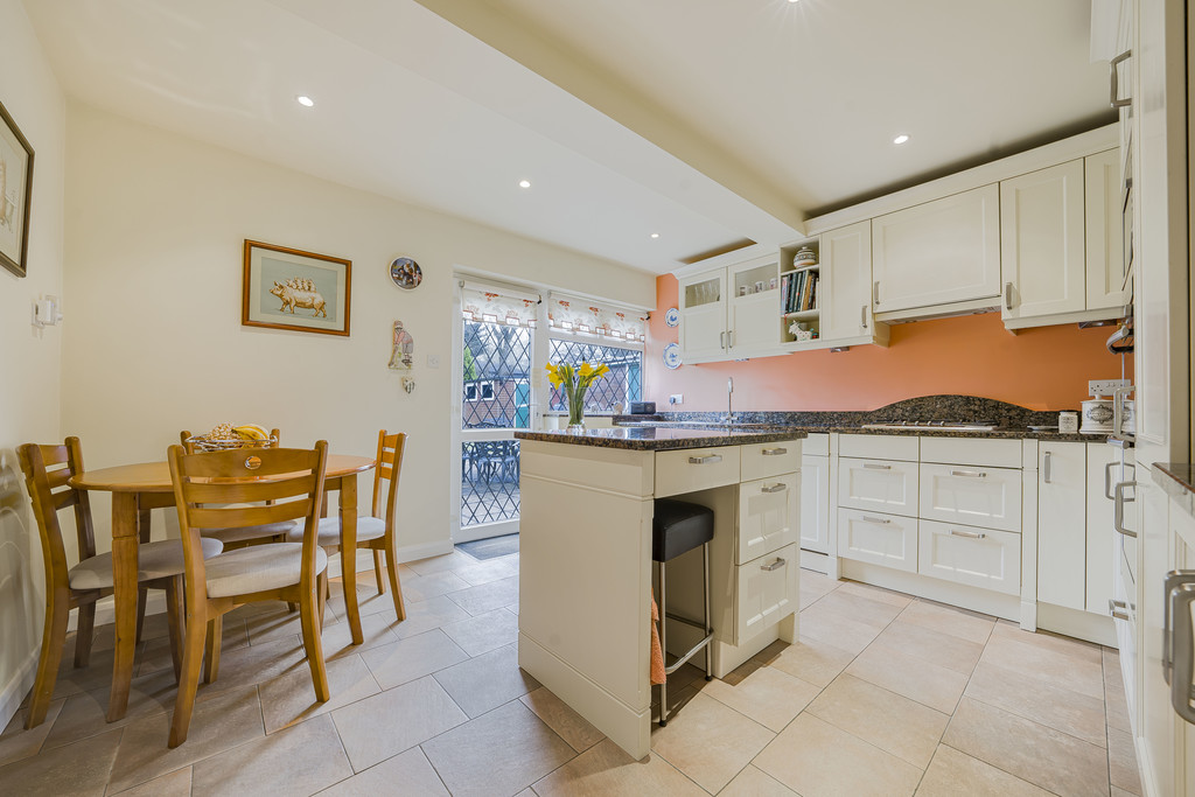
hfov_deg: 112.6
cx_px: 598
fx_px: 398
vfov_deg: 90.0
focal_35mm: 12
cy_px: 398
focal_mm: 12
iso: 400
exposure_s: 1/3
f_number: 9
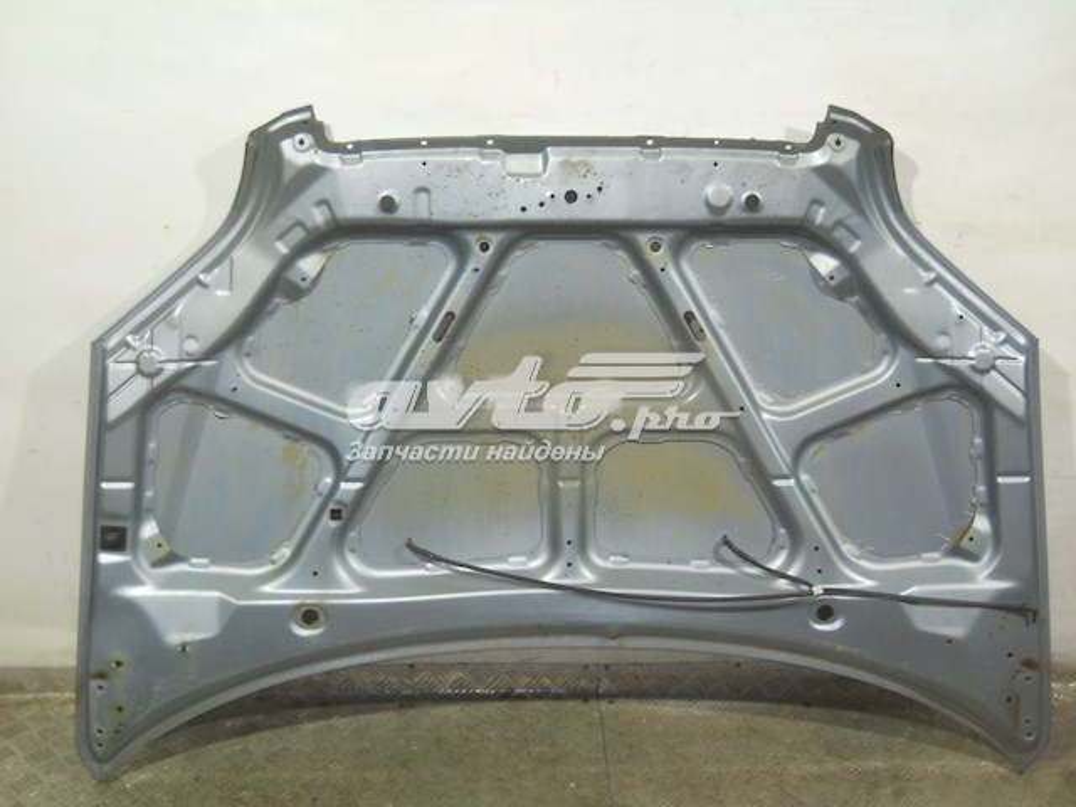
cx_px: 538
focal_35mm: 41
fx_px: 1274
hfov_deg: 45.8
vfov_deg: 35.1
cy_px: 404
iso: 200
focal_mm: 6.72
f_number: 3.1
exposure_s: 1/30
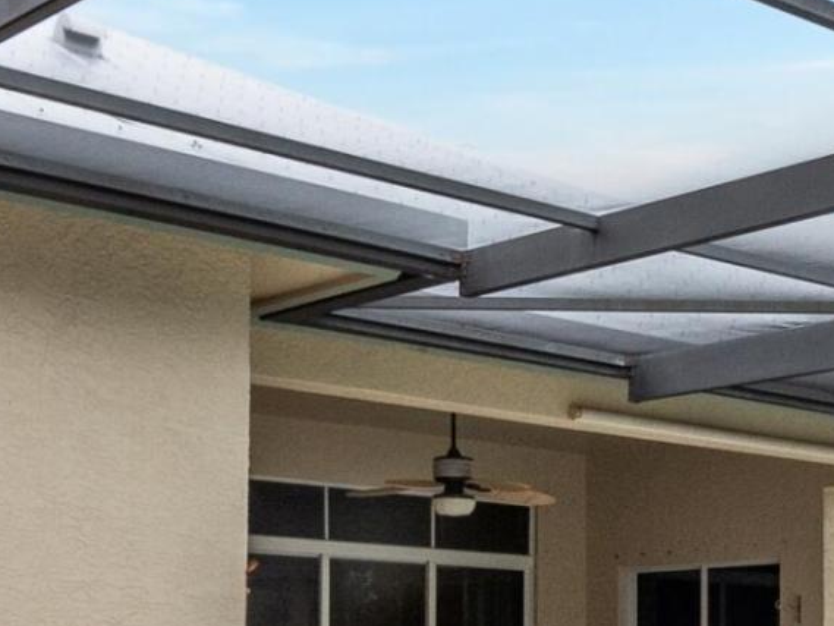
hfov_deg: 22.7
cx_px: 923
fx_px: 1952
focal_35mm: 81
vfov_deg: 17.6
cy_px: 682
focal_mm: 8
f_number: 5.6
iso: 200
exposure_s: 1/200
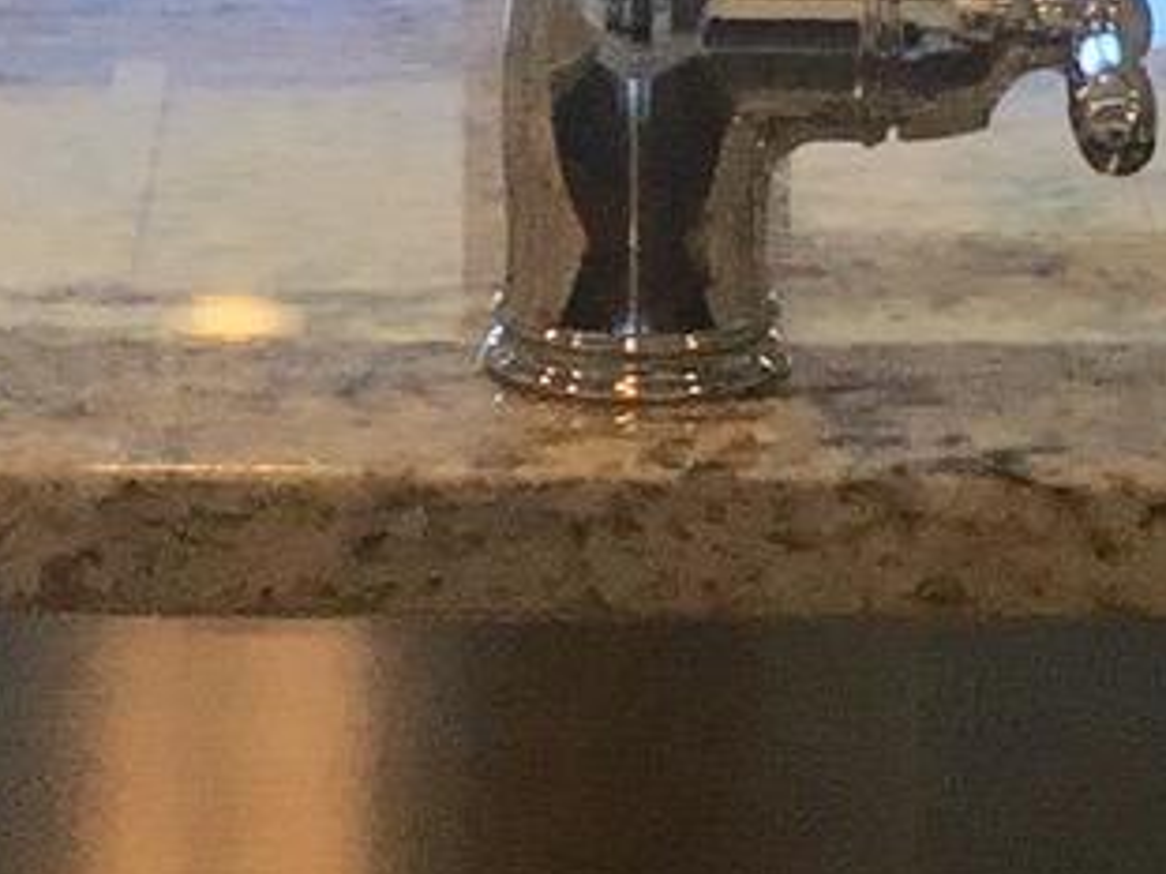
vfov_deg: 7.1
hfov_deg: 9.7
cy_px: -784
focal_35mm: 204
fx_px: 6869
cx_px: 371
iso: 32
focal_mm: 3.3
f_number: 2.4
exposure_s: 1/120
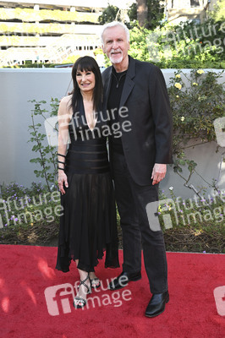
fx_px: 366
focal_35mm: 39
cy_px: 169
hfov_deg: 34.2
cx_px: 112
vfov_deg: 49.6
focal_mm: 39
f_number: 5.6
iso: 640
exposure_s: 1/320
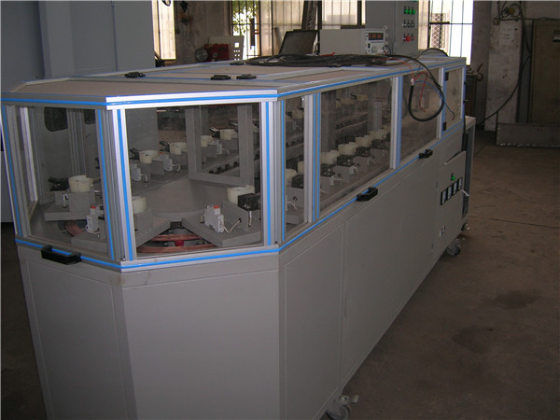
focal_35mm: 34
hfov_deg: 54.0
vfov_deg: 41.8
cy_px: 210
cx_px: 280
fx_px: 550
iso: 50
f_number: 2.9
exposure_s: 1/60.1
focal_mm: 5.7
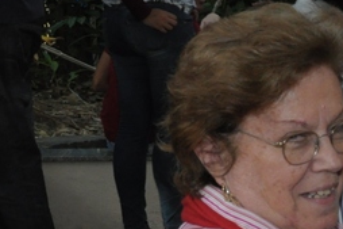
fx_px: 1495
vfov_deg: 8.6
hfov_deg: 11.7
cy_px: 289
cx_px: 686
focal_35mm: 157
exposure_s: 1/60
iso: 1000
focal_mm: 26
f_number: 7.1
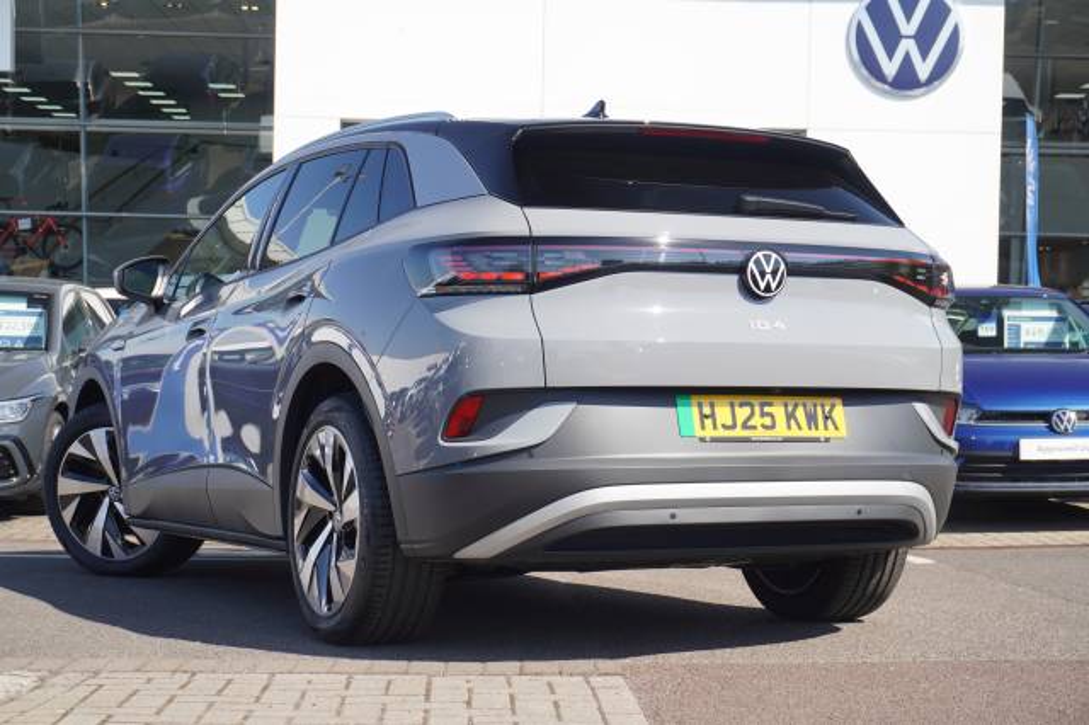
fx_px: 1905
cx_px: 544
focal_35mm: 63
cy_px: 362
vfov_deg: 21.5
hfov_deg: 31.9
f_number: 6.7
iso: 100
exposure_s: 1/125
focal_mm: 42
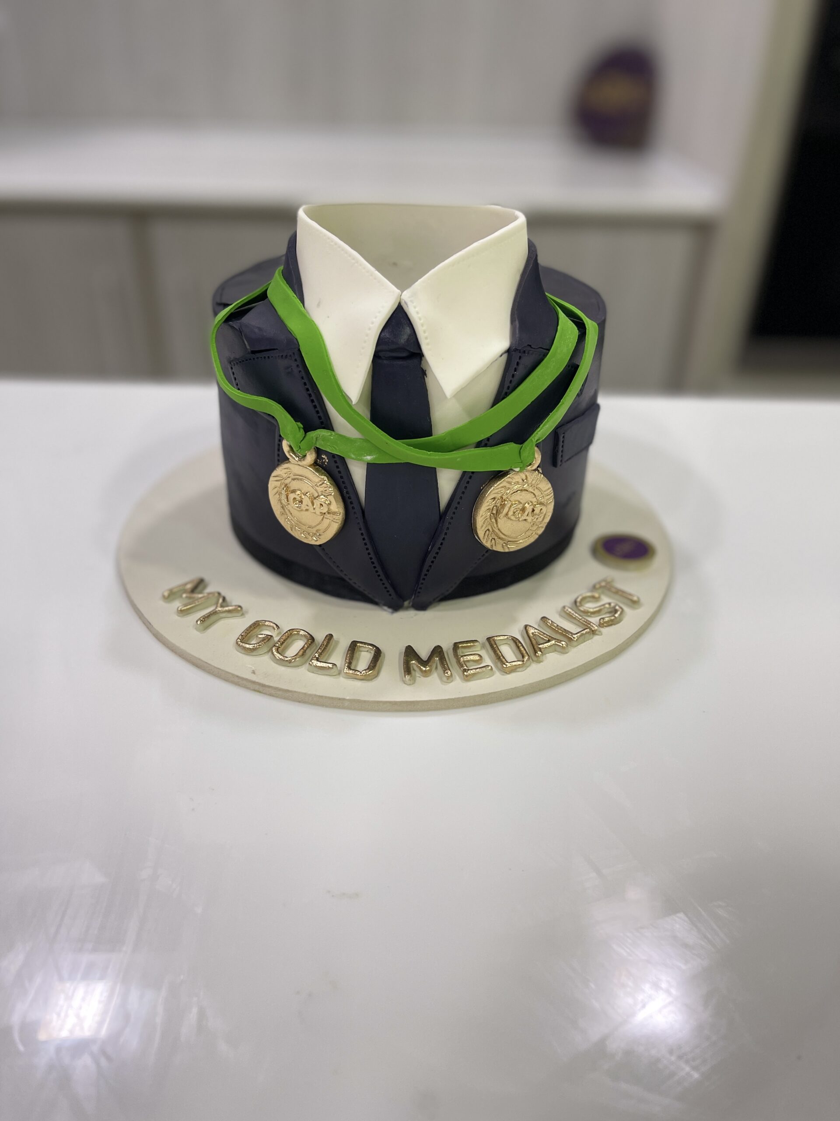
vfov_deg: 67.3
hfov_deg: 53.1
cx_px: 420
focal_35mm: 26
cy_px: 560
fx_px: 841
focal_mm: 5.1
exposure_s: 1/100
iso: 80
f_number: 1.6
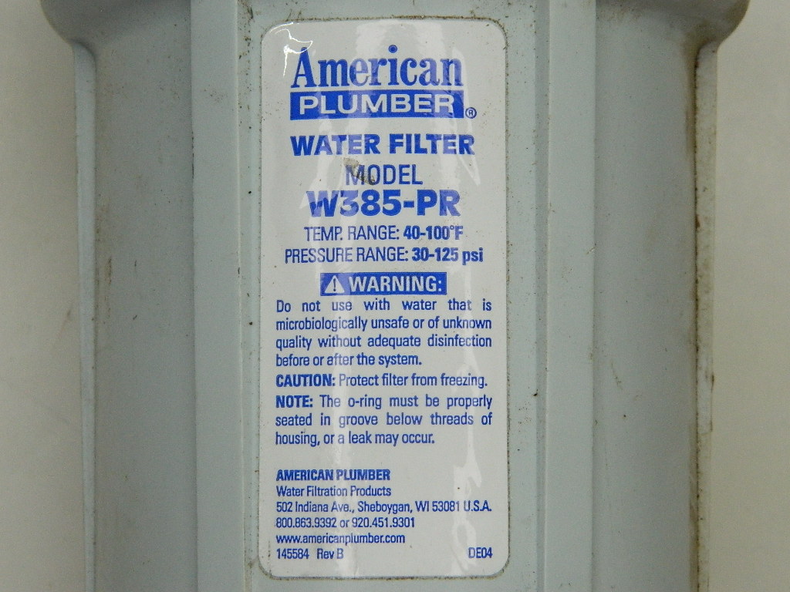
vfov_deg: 14.4
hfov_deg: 19.1
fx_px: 2351
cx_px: 395
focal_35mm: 103
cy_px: 296
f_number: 4.5
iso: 400
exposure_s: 1/400
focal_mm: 18.6
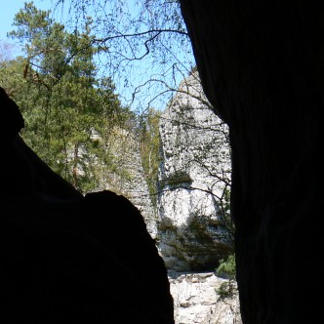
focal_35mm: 64
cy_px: 148
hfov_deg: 26.7
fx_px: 678
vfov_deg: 26.9
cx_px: 102
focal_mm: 6
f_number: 5.6
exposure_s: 1/200
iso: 80
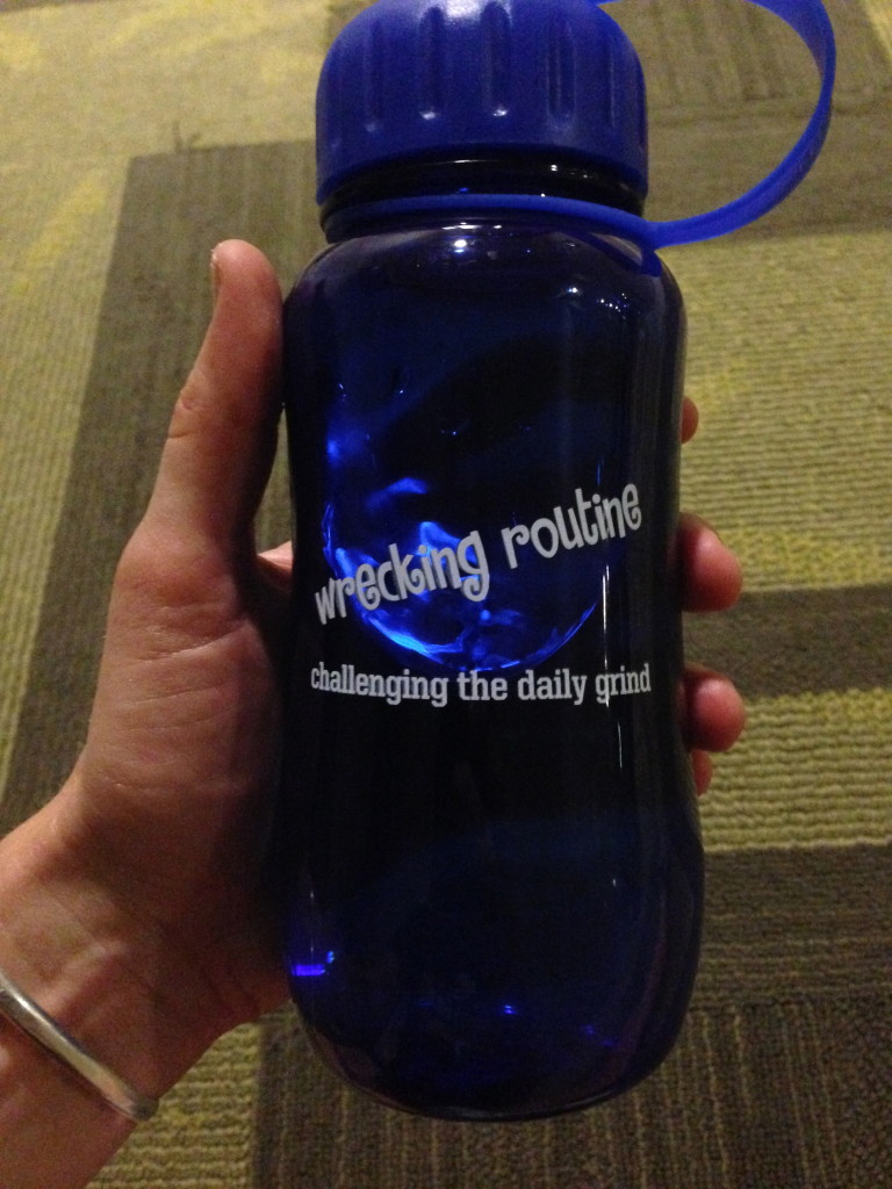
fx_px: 1134
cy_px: 594
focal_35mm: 33
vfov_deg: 55.4
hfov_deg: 42.9
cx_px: 446
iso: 800
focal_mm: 4.12
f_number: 2.4
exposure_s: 1/15
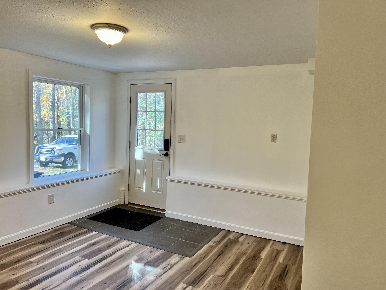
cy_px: 145
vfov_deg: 53.1
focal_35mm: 26
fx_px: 290
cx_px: 193
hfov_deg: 67.3
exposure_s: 1/120
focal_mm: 5.7
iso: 80
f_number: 1.5
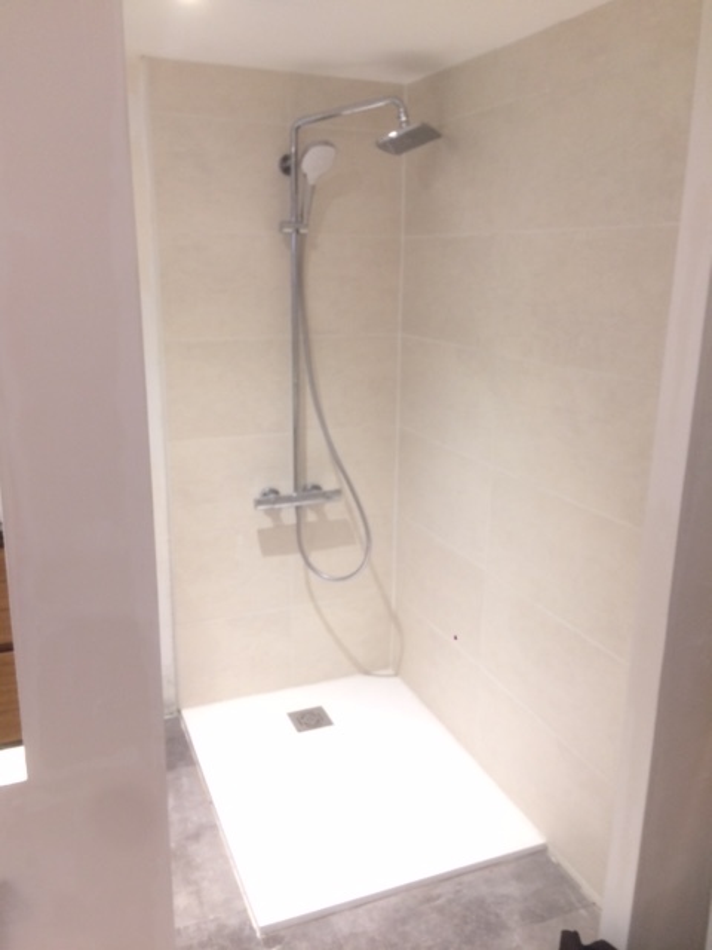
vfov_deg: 61.7
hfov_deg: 48.2
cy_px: 475
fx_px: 795
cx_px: 356
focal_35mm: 29
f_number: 2.2
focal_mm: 4.15
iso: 125
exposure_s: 1/33
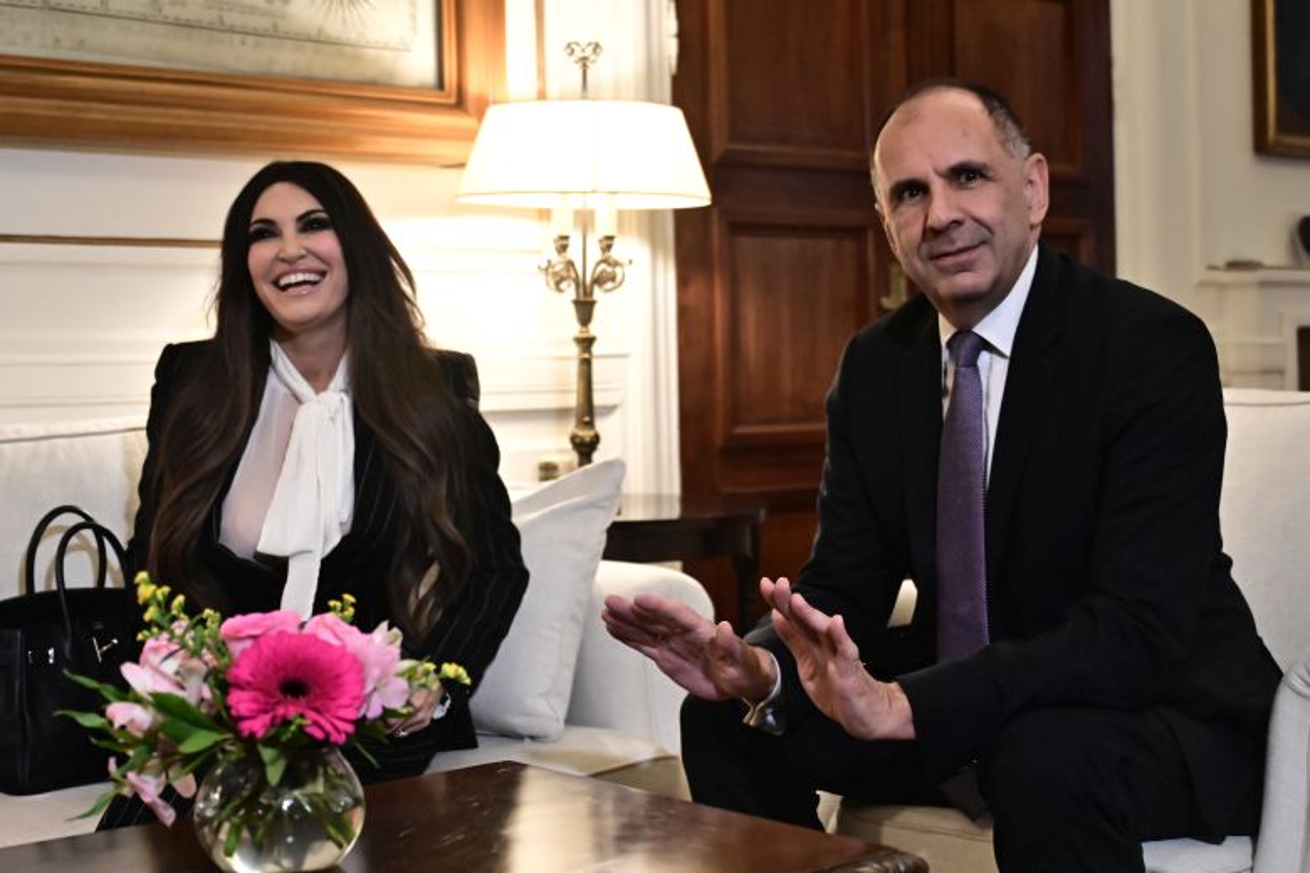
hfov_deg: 44.5
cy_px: 436
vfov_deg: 30.5
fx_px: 1601
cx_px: 655
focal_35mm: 44
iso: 5000
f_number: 4
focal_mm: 44
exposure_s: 1/320
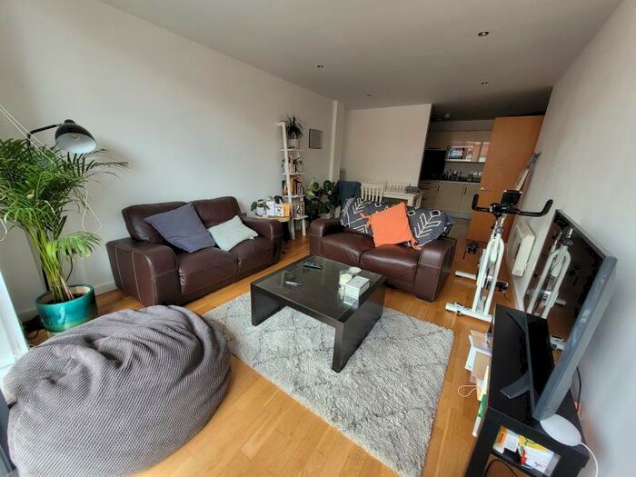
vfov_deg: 89.9
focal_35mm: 13
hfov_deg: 106.2
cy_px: 238
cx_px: 318
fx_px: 239
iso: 100
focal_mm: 1.74
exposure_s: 1/50
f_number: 2.2
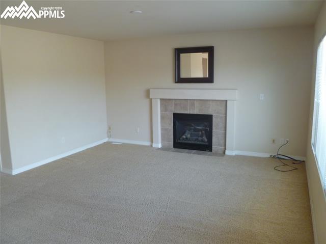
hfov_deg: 63.5
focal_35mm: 28
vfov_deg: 49.7
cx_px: 163
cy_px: 122
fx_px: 263
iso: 160
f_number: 3.3
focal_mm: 5
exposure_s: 1/30
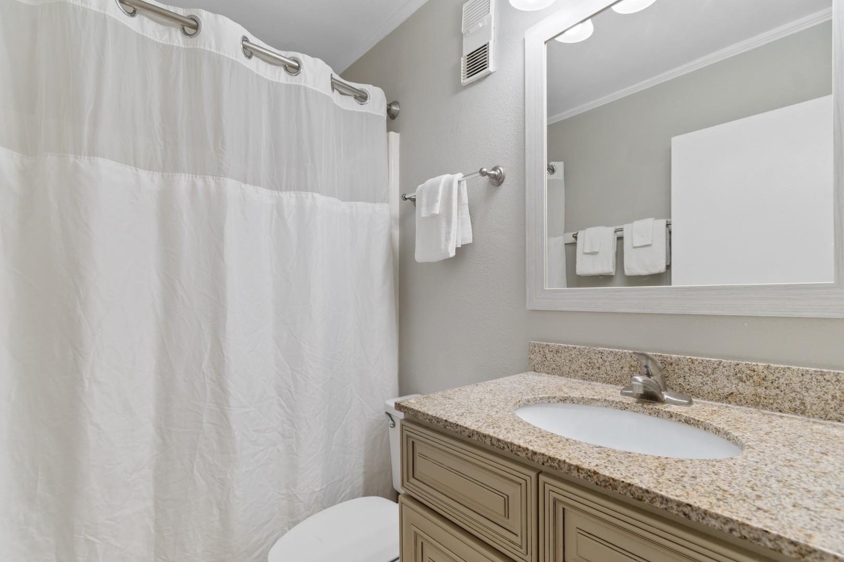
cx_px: 422
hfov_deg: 100.4
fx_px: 352
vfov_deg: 77.3
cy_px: 281
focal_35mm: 15
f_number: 4.5
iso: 100
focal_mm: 10
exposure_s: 1/5
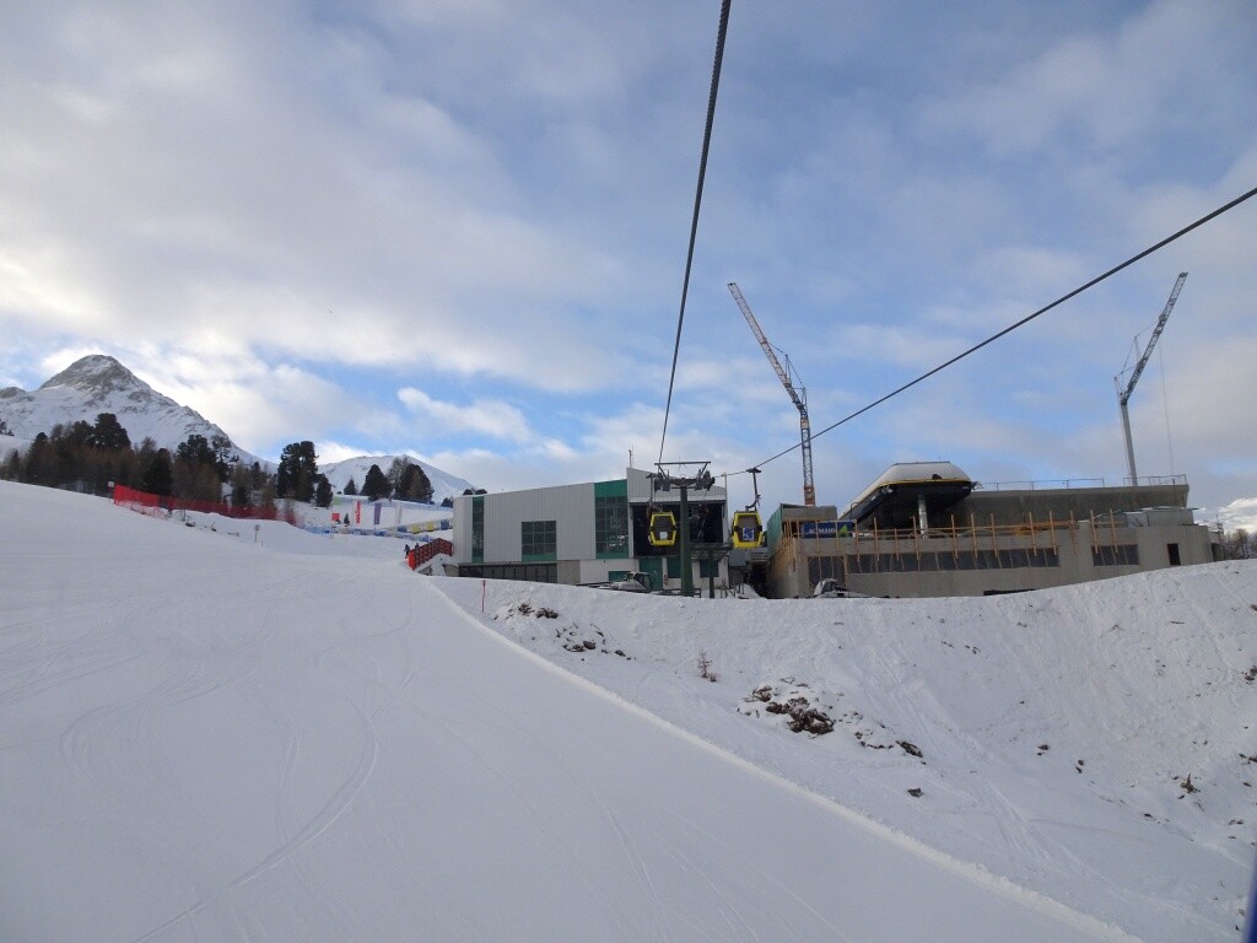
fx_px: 872
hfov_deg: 71.6
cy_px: 472
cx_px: 628
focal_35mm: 24
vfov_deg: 56.8
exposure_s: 1/640
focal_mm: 4.1
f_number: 3.5
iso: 80
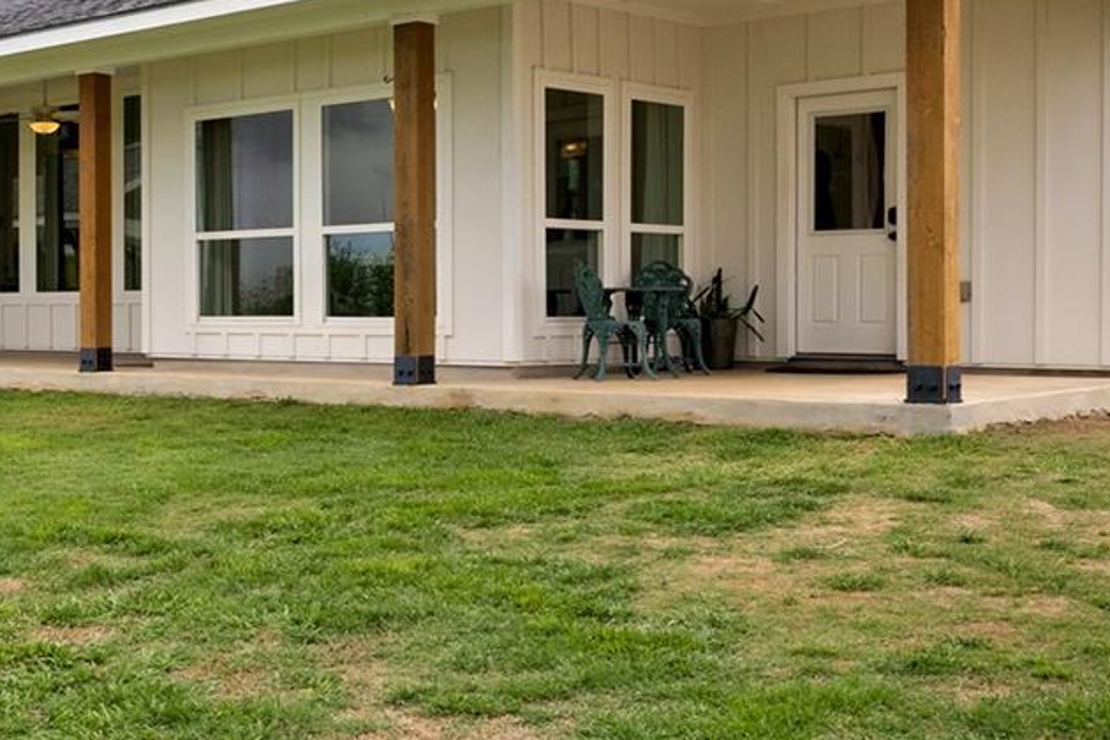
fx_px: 1653
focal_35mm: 54
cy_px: 311
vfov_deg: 25.2
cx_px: -35
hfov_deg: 33.5
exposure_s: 1/5000
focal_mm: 16.5
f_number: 8
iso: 800
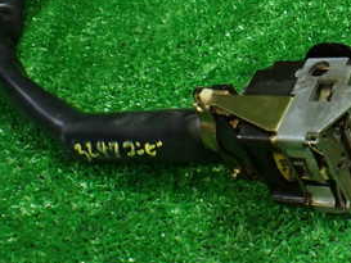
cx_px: 334
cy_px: 17
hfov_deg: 28.0
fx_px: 670
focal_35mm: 66
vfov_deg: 21.7
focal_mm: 5.4
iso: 800
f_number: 2.3
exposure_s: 1/125
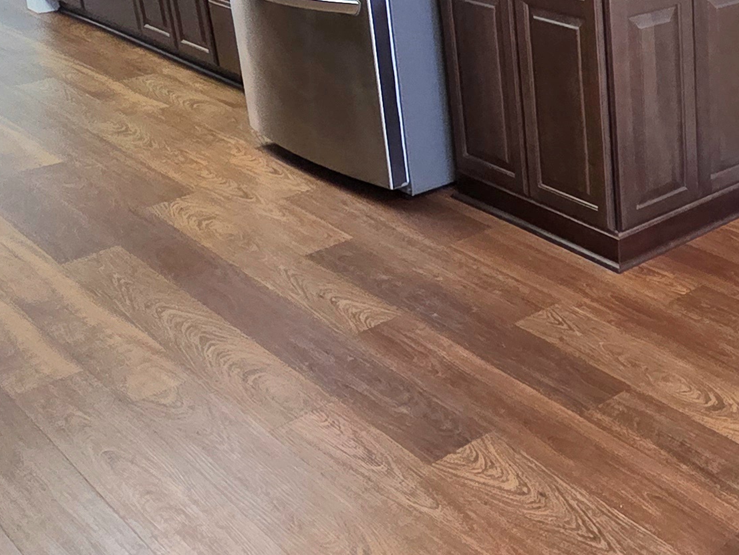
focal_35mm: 47
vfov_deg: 30.0
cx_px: 827
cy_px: 92
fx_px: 1004
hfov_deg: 34.5
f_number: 2.2
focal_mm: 2.2
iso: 160
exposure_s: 1/60.2
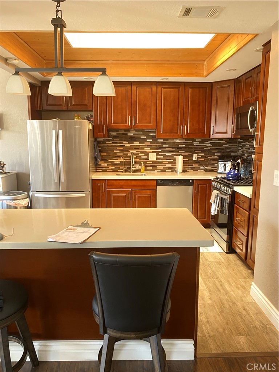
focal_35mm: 26
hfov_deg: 53.1
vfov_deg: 67.3
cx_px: 140
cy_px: 186
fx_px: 279
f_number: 1.8
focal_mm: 4.25
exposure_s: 1/30
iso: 500
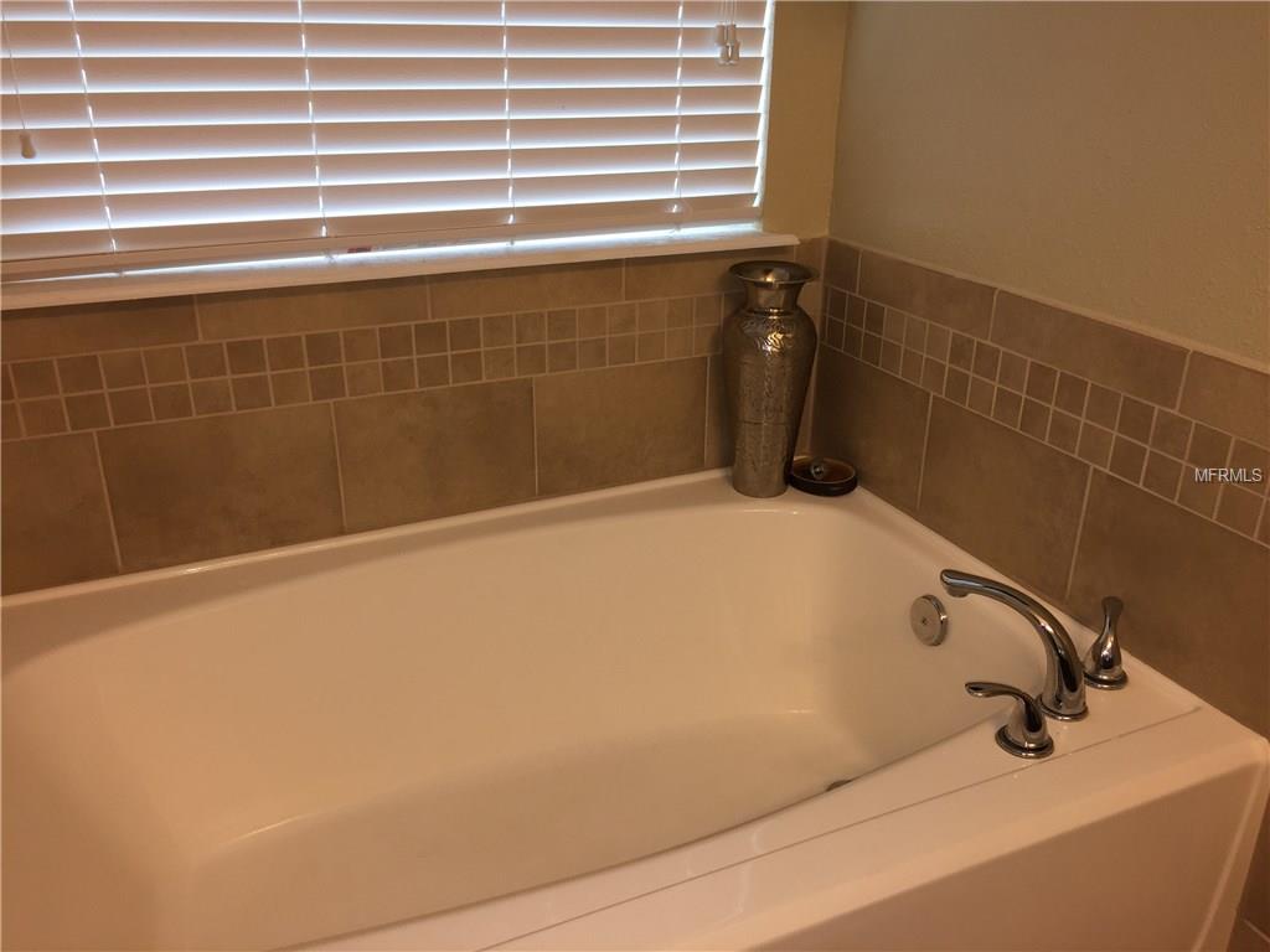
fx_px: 1064
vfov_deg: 48.2
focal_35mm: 29
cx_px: 635
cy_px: 476
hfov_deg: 61.7
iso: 32
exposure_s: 1/30
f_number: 2.2
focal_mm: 4.15
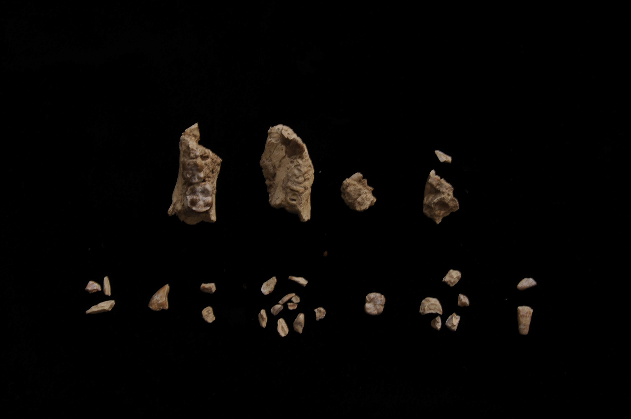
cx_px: 316
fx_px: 814
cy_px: 210
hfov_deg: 42.4
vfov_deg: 28.9
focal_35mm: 46
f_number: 10
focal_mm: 31
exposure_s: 1/15
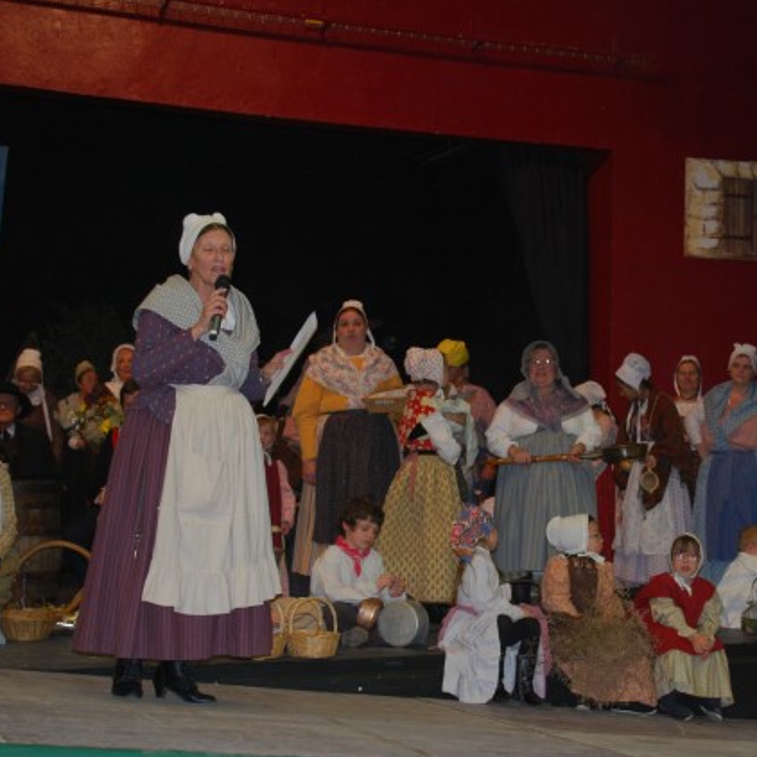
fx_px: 1534
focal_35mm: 62
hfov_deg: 27.5
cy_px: 379
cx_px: 529
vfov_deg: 27.7
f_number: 4.8
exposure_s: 1/60
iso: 320
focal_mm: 32
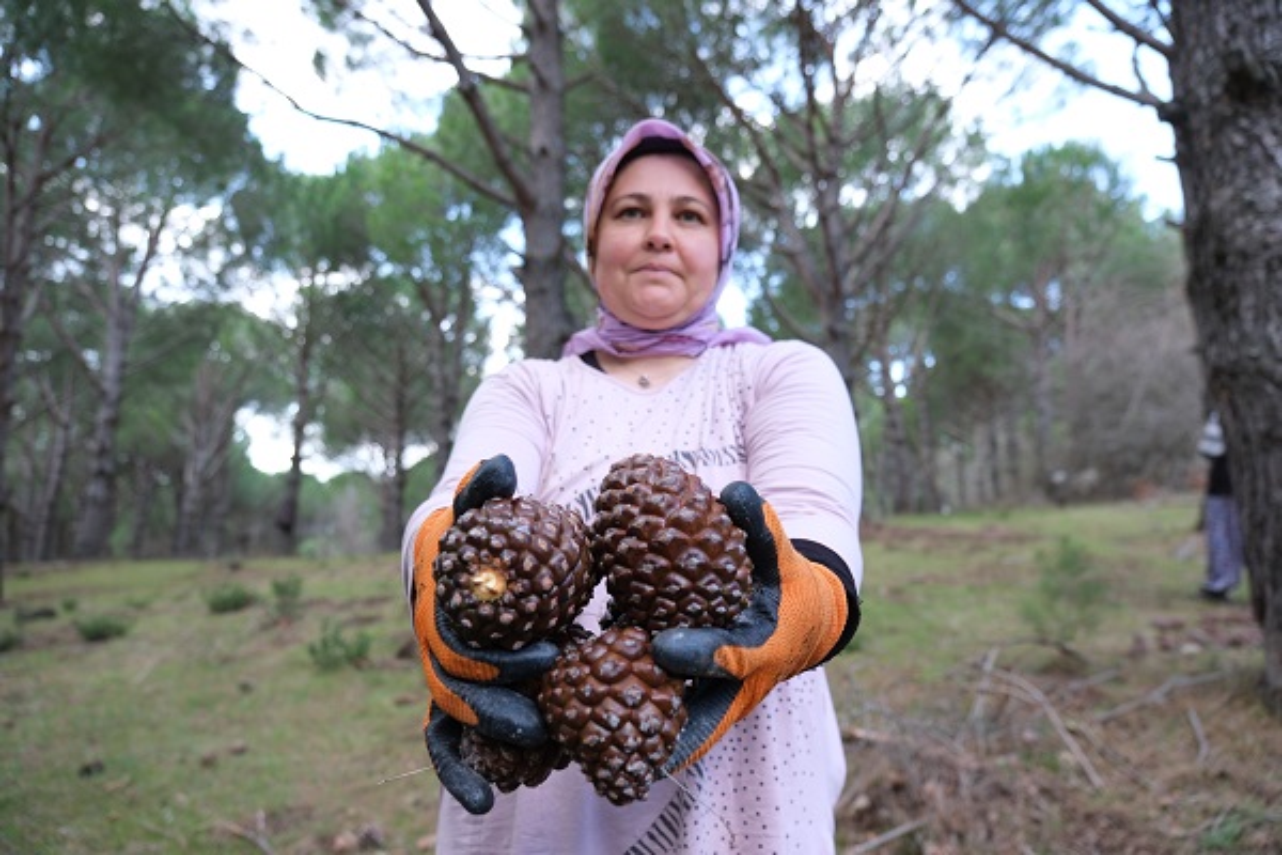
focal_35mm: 24
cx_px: 641
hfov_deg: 73.7
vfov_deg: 53.1
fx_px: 855
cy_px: 428
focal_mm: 16
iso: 400
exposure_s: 1/320
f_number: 2.8
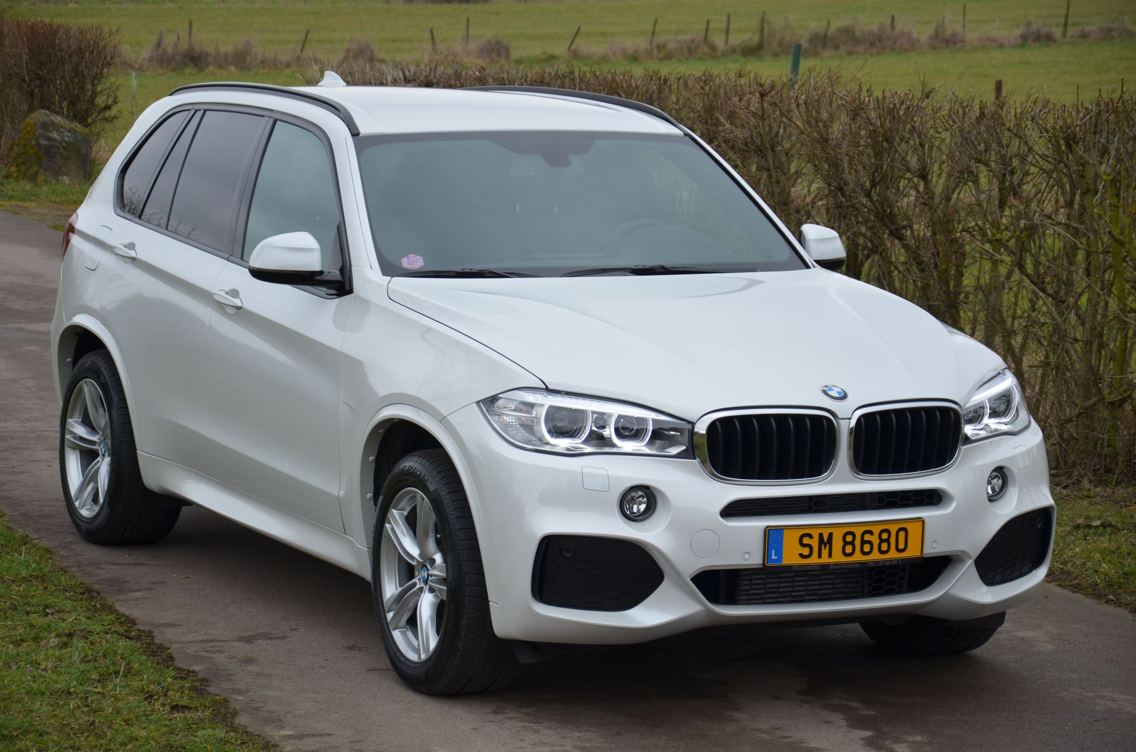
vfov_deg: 13.8
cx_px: 568
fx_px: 3118
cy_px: 376
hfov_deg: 20.7
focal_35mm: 99
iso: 200
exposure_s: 1/200
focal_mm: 66
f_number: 5.3
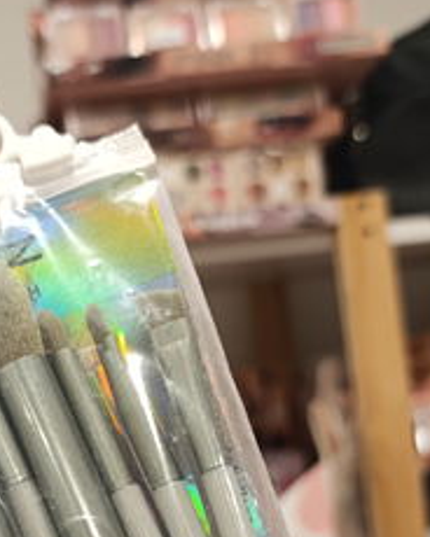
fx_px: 827
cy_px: 419
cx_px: 79
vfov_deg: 35.0
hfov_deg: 28.5
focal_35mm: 52
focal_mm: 6.14
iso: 800
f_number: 1.6
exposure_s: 1/50
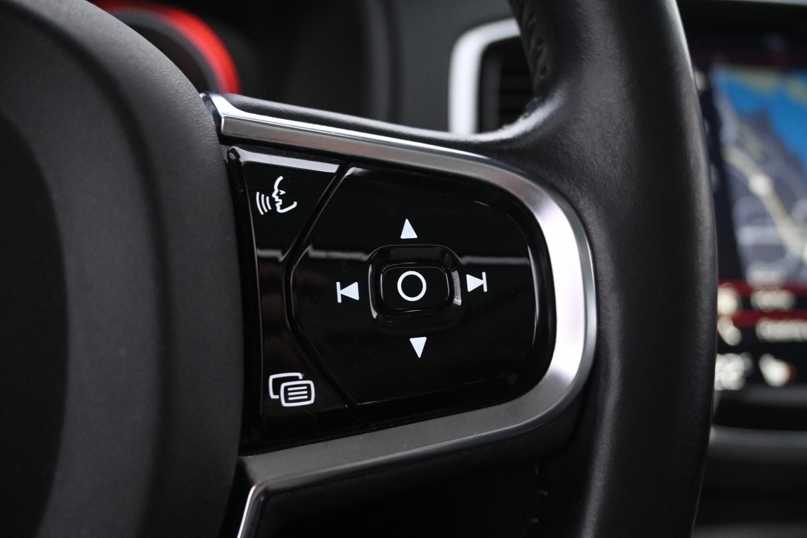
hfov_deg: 52.2
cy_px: 269
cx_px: 404
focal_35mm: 37
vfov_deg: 36.2
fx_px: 824
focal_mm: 24.5
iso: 3200
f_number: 4.2
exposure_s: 1/25
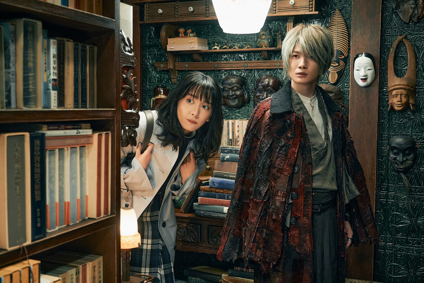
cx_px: 212
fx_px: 495
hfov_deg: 46.4
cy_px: 142
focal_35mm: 42
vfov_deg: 31.9
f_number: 4
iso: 5000
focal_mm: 42
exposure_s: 1/80
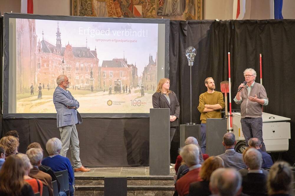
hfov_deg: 16.0
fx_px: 1049
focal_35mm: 128
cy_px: 98
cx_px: 148
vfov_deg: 10.7
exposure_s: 1/250
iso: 1600
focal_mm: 85
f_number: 1.8
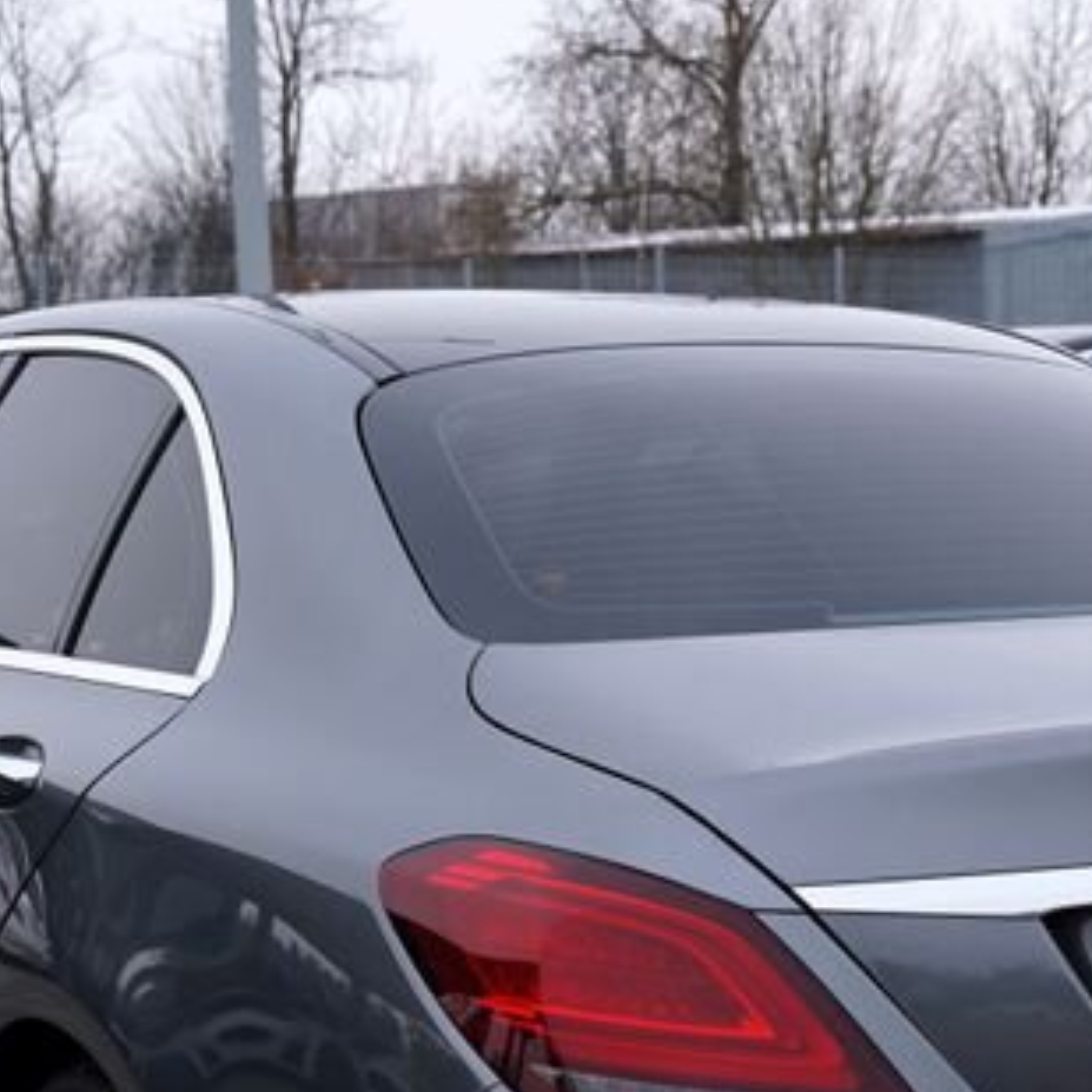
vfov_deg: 19.1
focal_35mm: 90
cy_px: 843
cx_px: 749
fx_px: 3212
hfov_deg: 19.2
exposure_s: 1/125
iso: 100
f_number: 5
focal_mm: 32
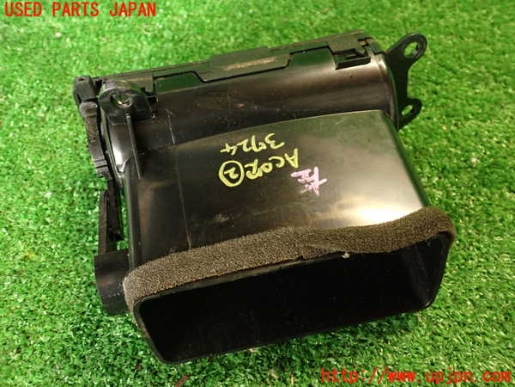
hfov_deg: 56.8
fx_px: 476
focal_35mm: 32
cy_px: 194
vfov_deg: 44.2
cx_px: 258
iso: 500
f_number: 2.4
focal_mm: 5.79
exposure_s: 1/30
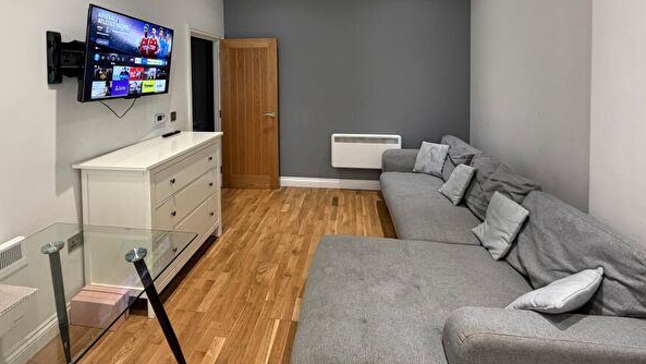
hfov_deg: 92.6
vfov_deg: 57.4
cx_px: 306
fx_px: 308
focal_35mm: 18
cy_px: 83
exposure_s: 1/50
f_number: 2.2
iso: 320
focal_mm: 2.22
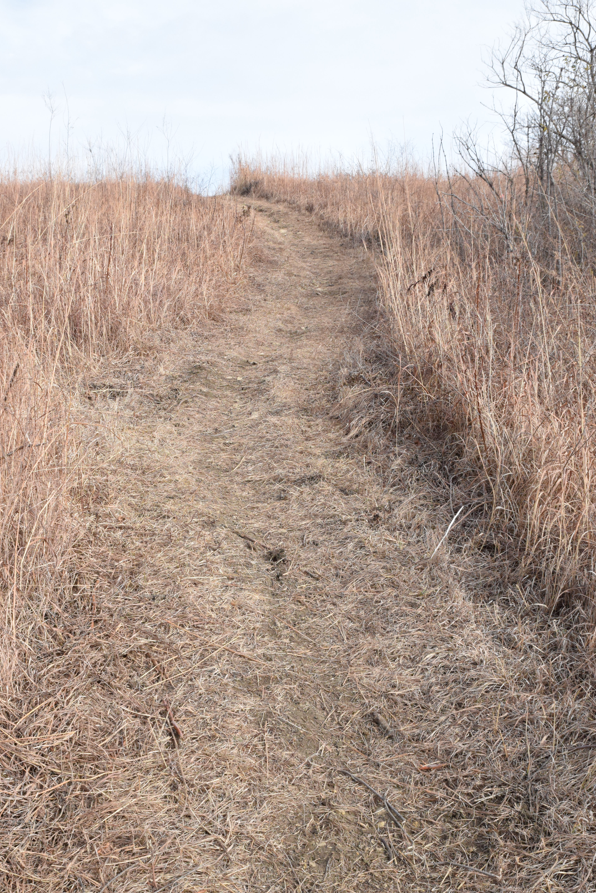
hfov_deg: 29.5
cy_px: 466
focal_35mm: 46
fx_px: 1130
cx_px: 288
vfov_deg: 43.1
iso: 2500
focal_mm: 29
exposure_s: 1/1000
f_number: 16
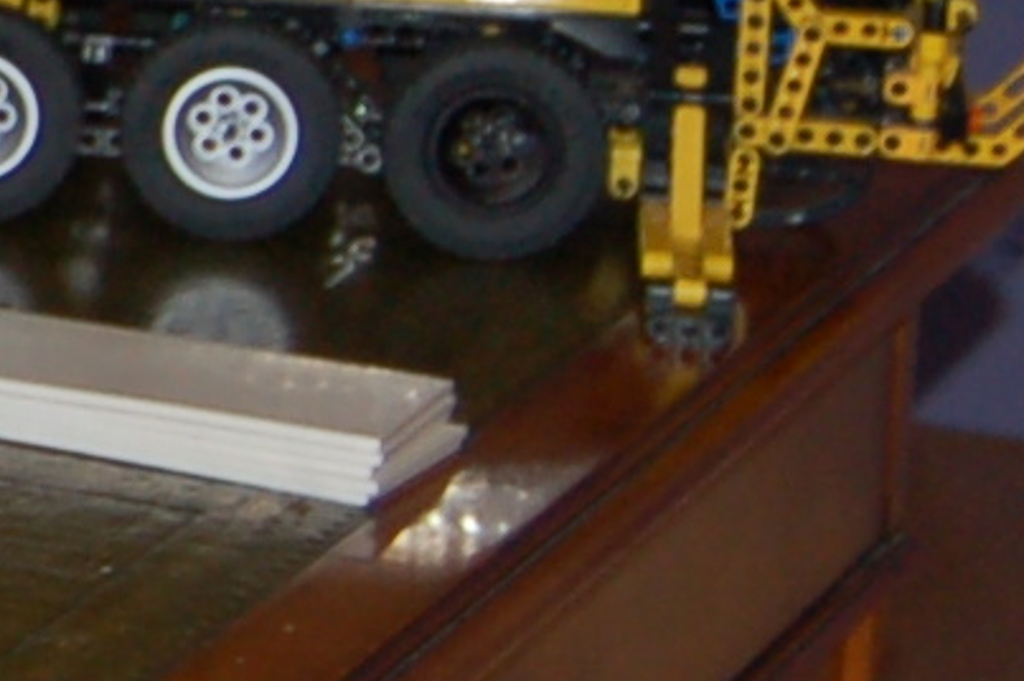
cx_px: -1441
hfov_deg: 6.7
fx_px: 8270
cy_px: -450
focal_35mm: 291
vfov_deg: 4.7
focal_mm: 26
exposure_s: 1/60
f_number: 4.2
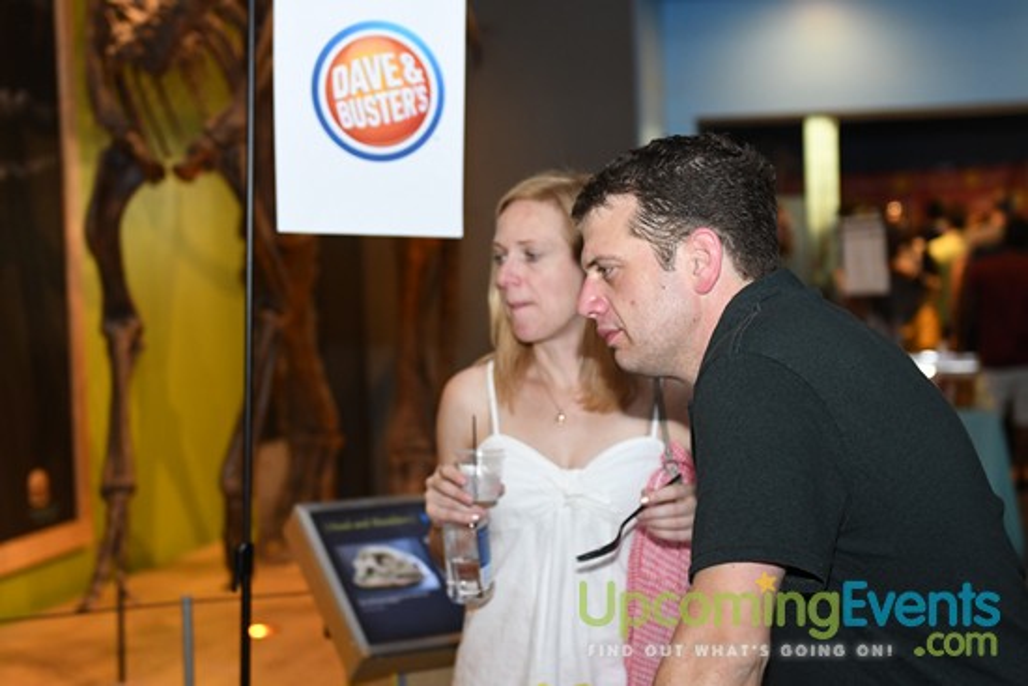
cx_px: 514
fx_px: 2142
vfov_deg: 18.2
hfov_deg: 27.0
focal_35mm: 75
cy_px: 343
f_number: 3.2
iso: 1000
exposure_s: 1/100
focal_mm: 50
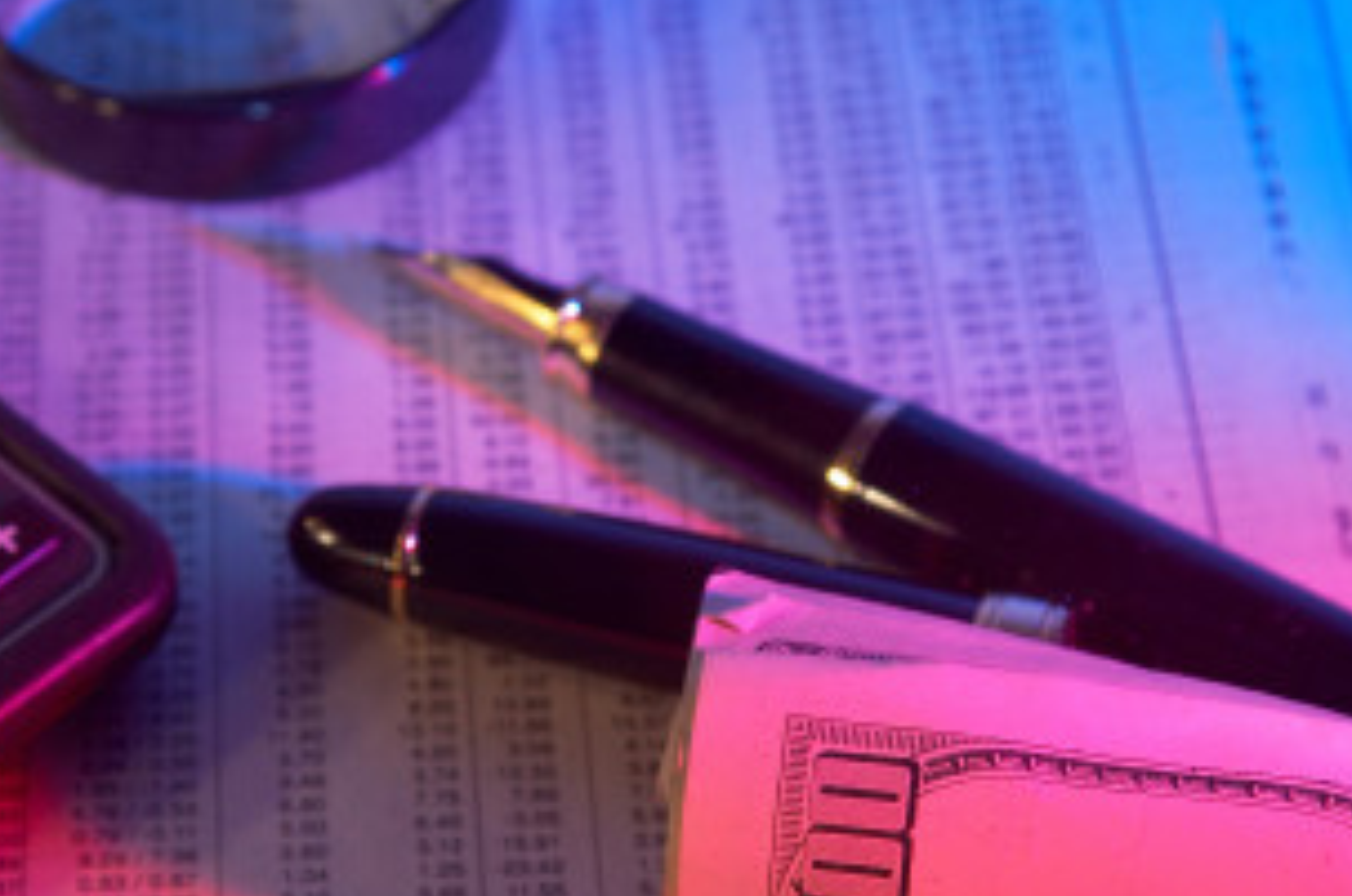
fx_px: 4087
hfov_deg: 18.7
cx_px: 486
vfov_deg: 12.5
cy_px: 501
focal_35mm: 109
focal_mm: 52
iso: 200
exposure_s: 1/60
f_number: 8
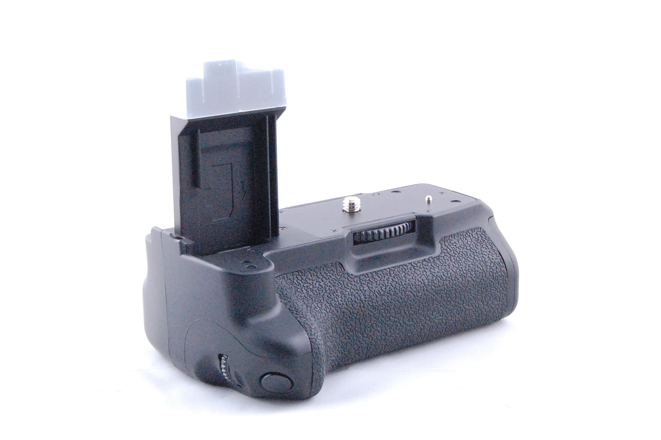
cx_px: 330
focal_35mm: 63
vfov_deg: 21.5
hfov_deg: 31.9
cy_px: 220
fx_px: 1156
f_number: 25
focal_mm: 42
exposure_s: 1/125
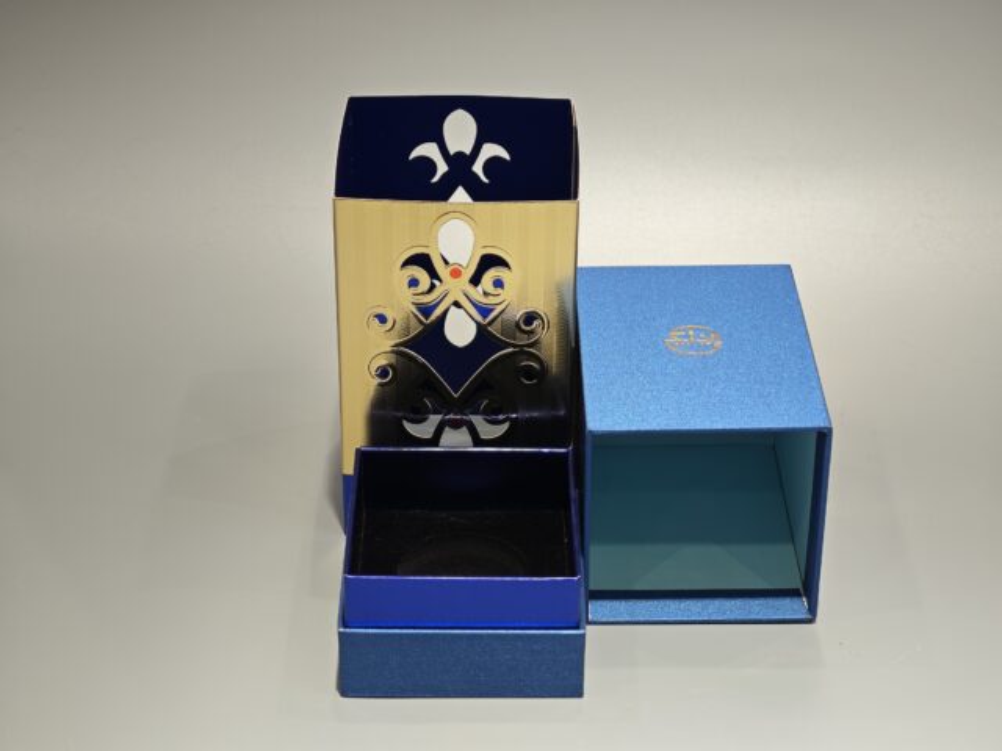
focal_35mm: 75
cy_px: 376
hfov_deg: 26.0
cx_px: 501
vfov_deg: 19.6
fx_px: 2171
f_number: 2
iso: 160
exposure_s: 1/100
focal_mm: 10.1
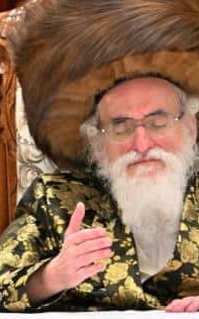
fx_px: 8615
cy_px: 150
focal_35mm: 991
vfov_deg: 2.1
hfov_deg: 1.3
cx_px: 141
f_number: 2.8
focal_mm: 200
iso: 200
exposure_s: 1/320
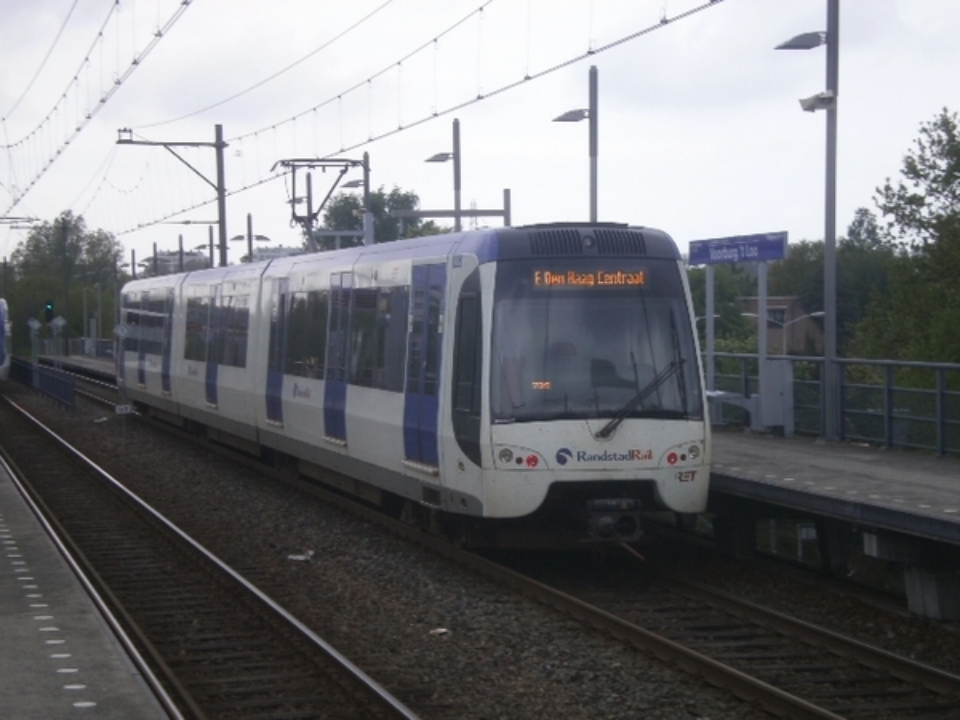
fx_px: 2274
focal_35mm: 82
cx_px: 480
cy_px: 360
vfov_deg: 18.0
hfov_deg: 23.8
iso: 100
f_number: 7.2
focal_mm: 14.3
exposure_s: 1/100
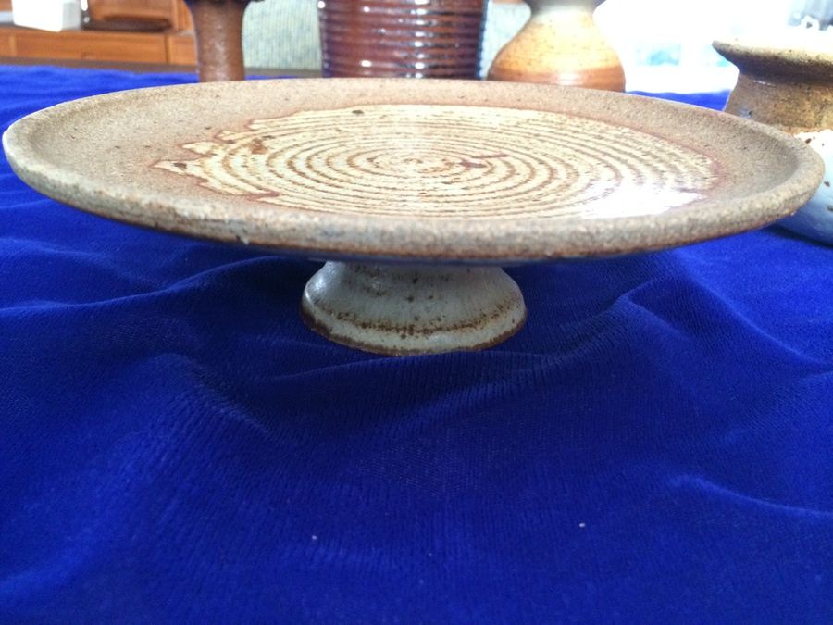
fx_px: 722
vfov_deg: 46.8
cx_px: 416
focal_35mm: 30
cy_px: 312
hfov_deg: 60.0
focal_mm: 4.12
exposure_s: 1/20
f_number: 2.2
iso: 320
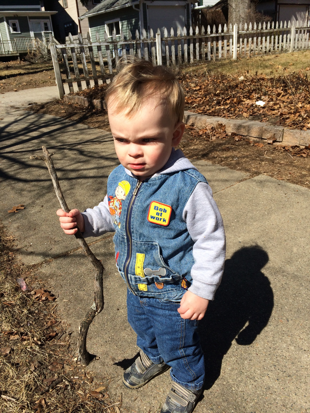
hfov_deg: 46.8
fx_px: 358
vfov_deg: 60.0
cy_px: 206
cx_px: 155
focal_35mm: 30
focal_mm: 4.12
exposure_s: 1/2933
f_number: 2.2
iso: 40
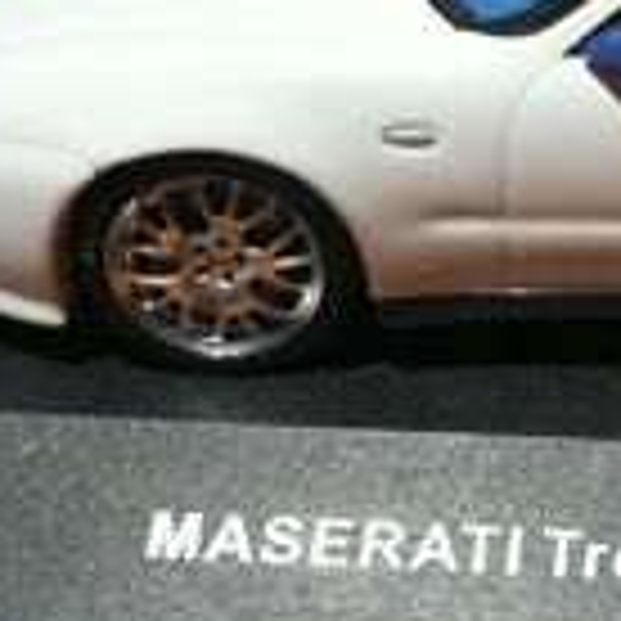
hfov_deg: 17.7
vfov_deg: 18.5
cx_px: 814
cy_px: 54
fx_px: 1867
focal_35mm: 92
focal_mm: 4.9
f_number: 3.4
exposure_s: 1/40
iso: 400
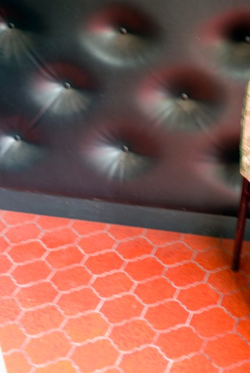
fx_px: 780
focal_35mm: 75
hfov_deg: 18.2
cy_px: 186
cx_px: 125
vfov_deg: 27.0
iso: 100
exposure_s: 1/2.5
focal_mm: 50
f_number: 1.4
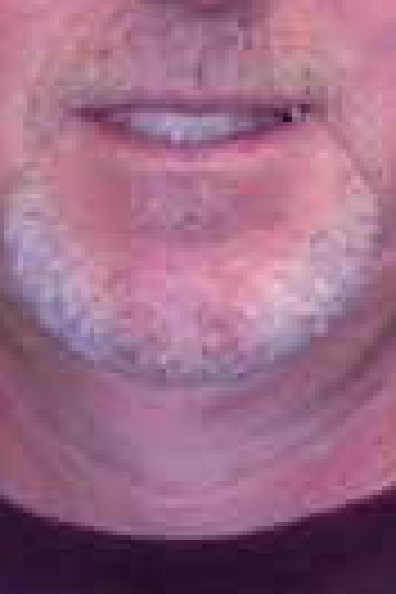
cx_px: 238
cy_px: -22
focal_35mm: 402
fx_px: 6632
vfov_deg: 5.1
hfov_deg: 3.4
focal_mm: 16.86
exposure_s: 1/50
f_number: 3.4
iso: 200
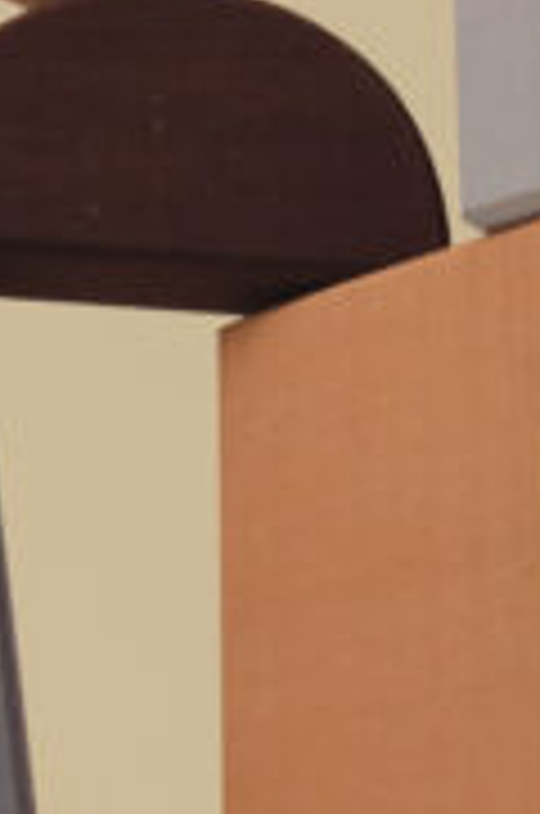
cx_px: 164
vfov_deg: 10.8
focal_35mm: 190
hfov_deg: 7.2
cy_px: 535
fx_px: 4291
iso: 800
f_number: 5.6
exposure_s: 1/250
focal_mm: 23
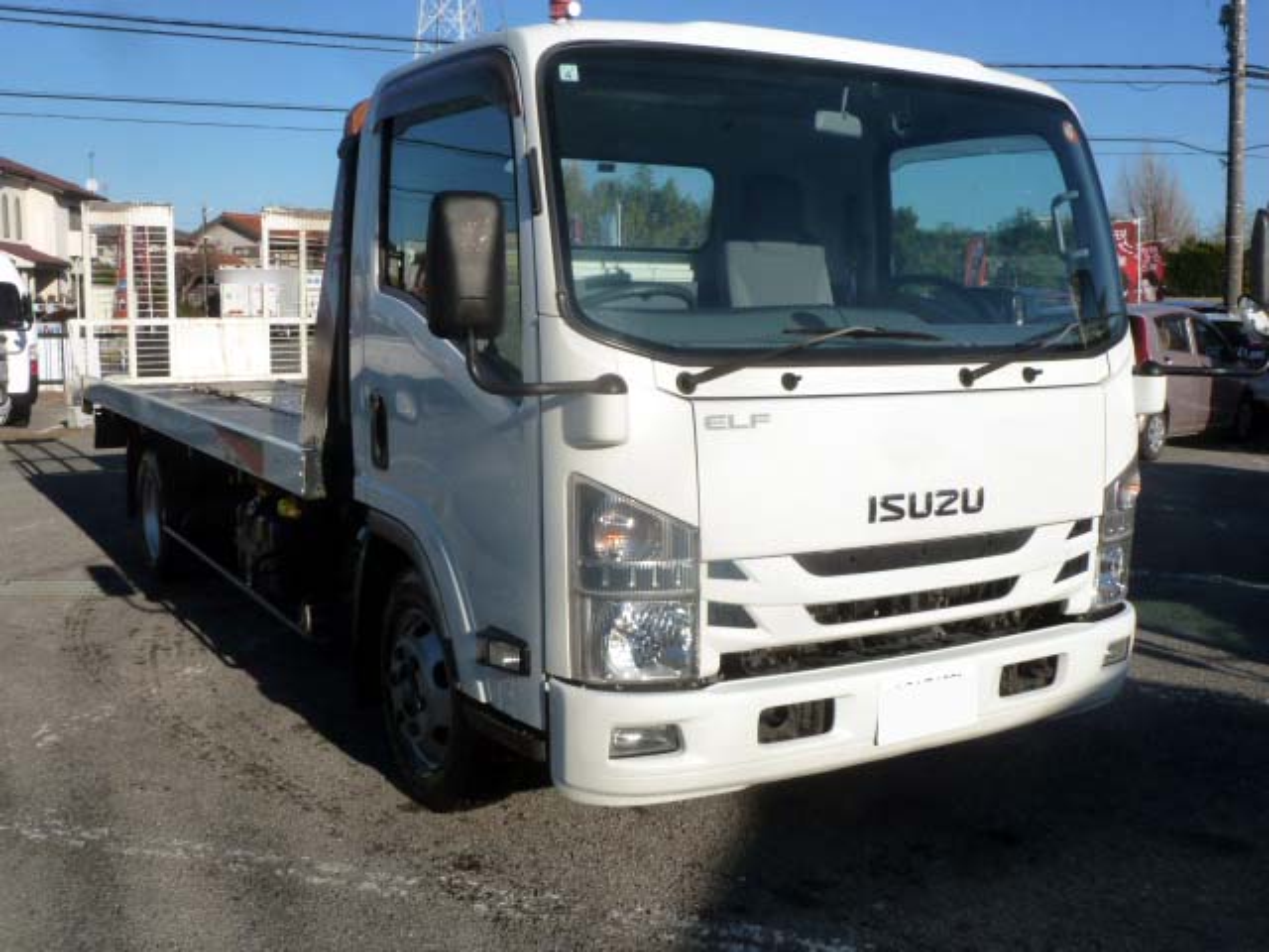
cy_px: 476
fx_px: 1283
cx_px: 634
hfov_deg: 52.6
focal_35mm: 35
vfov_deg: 40.7
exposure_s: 1/500
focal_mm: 5.7
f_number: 5.6
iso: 125
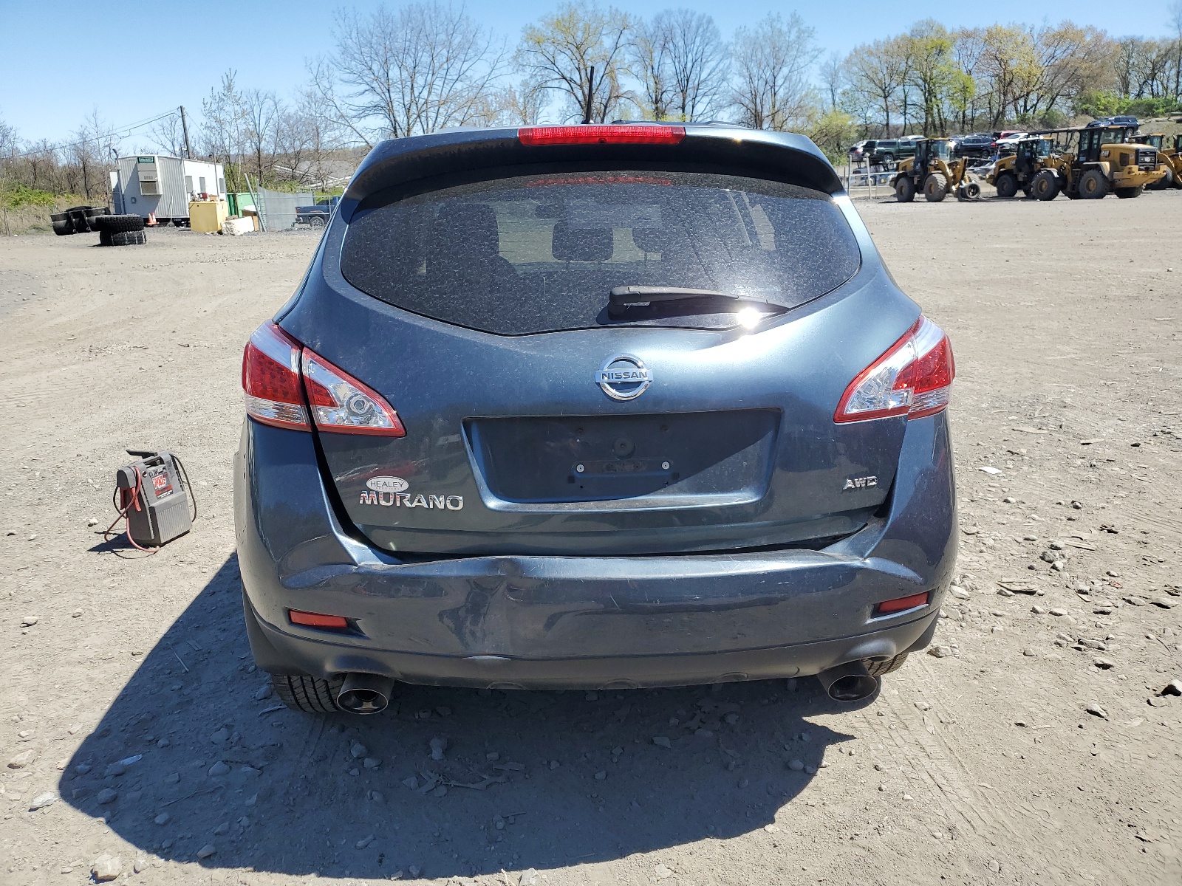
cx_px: 591
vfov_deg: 53.1
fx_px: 888
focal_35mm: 26
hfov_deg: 67.3
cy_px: 443
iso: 50
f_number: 1.5
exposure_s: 1/2000
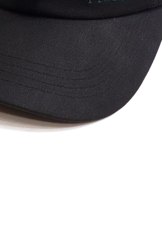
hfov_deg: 15.2
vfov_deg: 21.7
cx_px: 71
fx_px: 607
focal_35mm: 90
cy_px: -9
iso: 4000
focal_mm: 15.74
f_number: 5
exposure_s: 1/50
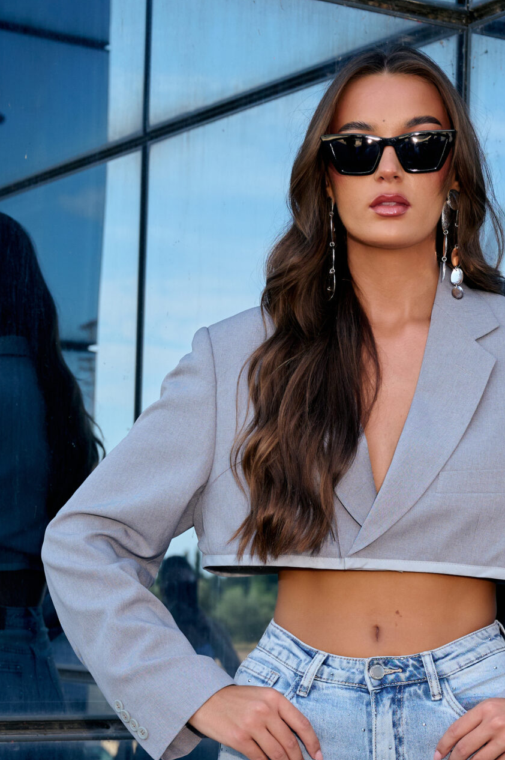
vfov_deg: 22.5
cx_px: 343
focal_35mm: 89
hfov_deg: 15.3
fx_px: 1876
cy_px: 623
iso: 400
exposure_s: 1/500
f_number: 5
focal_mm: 44
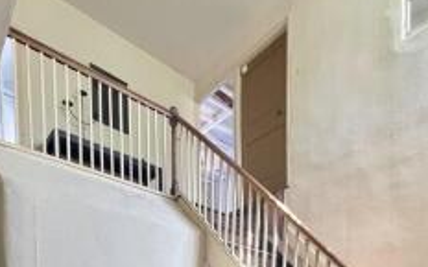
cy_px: 349
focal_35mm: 26
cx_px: 232
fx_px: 303
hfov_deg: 70.3
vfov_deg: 33.9
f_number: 1.8
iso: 160
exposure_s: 1/99
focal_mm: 1.57
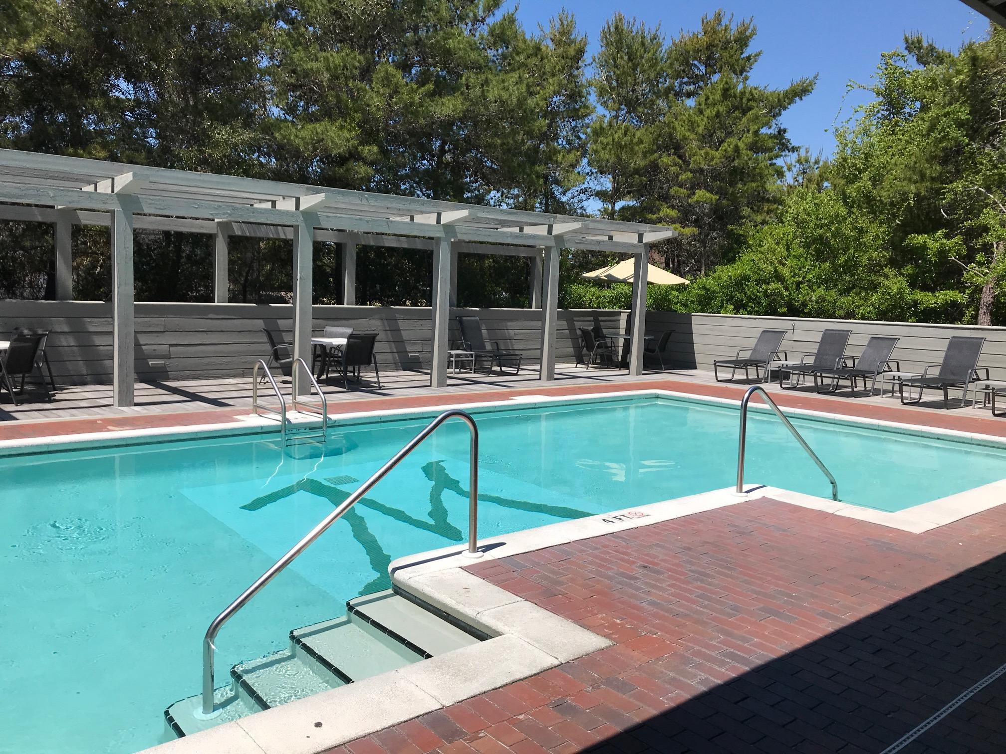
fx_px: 814
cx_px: 503
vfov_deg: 49.7
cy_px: 377
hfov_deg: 63.4
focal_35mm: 28
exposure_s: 1/4000
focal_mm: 3.99
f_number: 1.8
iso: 20
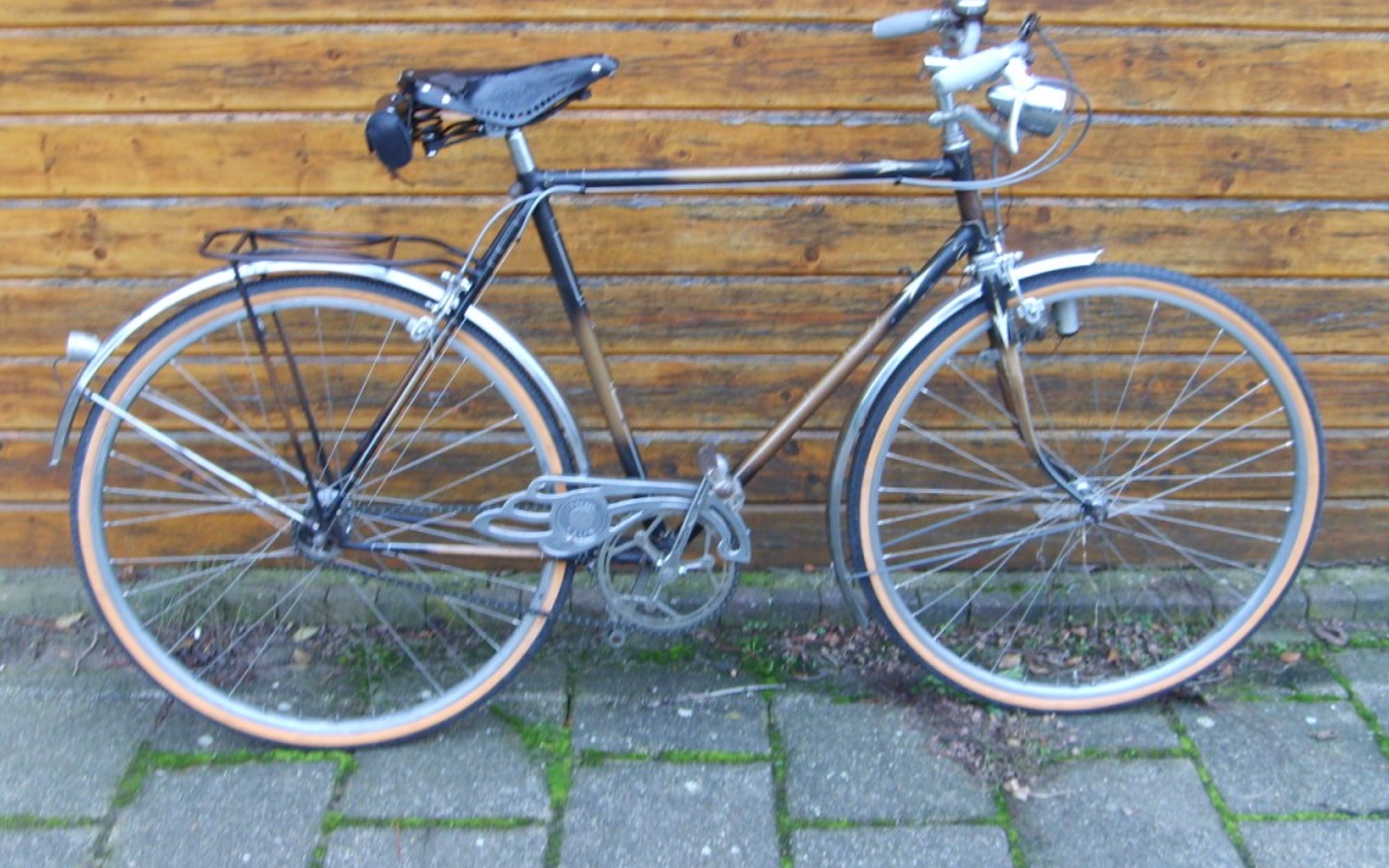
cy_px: 376
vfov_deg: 33.5
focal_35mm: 38
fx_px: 1438
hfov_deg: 51.5
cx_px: 681
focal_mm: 5.8
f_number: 2.8
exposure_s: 1/30
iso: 96
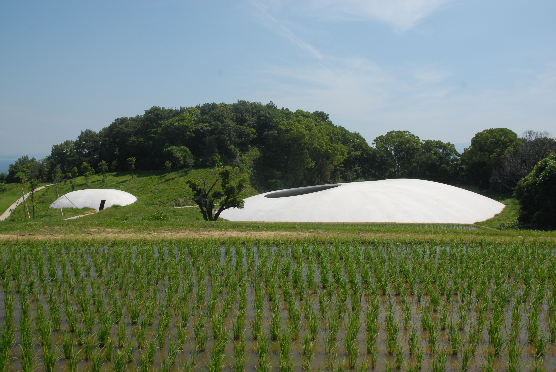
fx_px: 417
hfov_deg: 67.3
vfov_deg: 48.0
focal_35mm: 27
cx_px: 278
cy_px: 186
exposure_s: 1/500
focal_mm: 18
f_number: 11
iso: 200
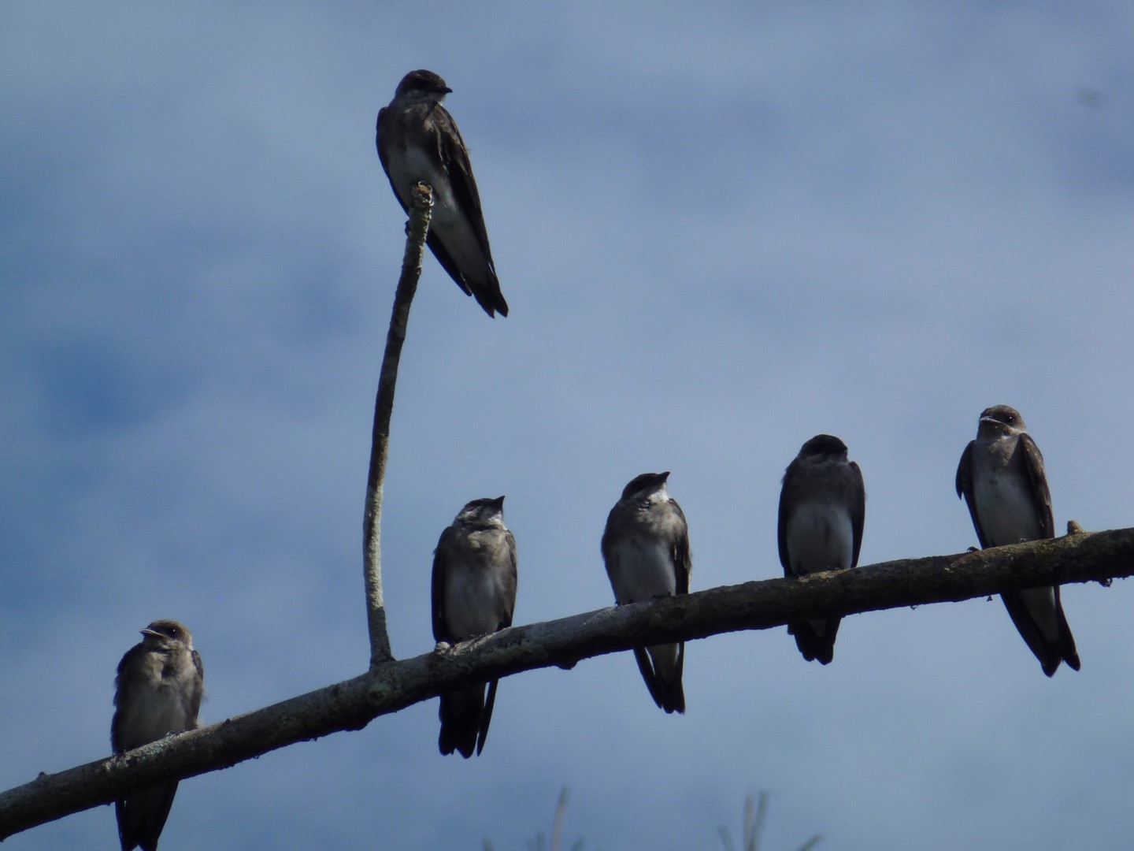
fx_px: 13857
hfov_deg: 4.7
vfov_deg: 3.5
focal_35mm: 423
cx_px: 567
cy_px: 426
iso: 100
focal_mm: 68.8
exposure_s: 1/1000
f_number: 5.9
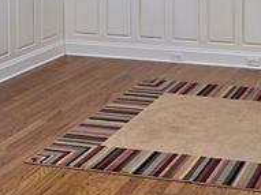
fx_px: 580
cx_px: 262
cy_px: -52
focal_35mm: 77
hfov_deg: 24.2
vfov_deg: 18.0
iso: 80
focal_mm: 5.4
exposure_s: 1/120
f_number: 1.8
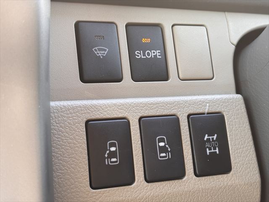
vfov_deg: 28.0
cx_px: 134
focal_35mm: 52
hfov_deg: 36.8
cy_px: 101
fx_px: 404
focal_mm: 5.96
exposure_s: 1/60
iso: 100
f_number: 1.6
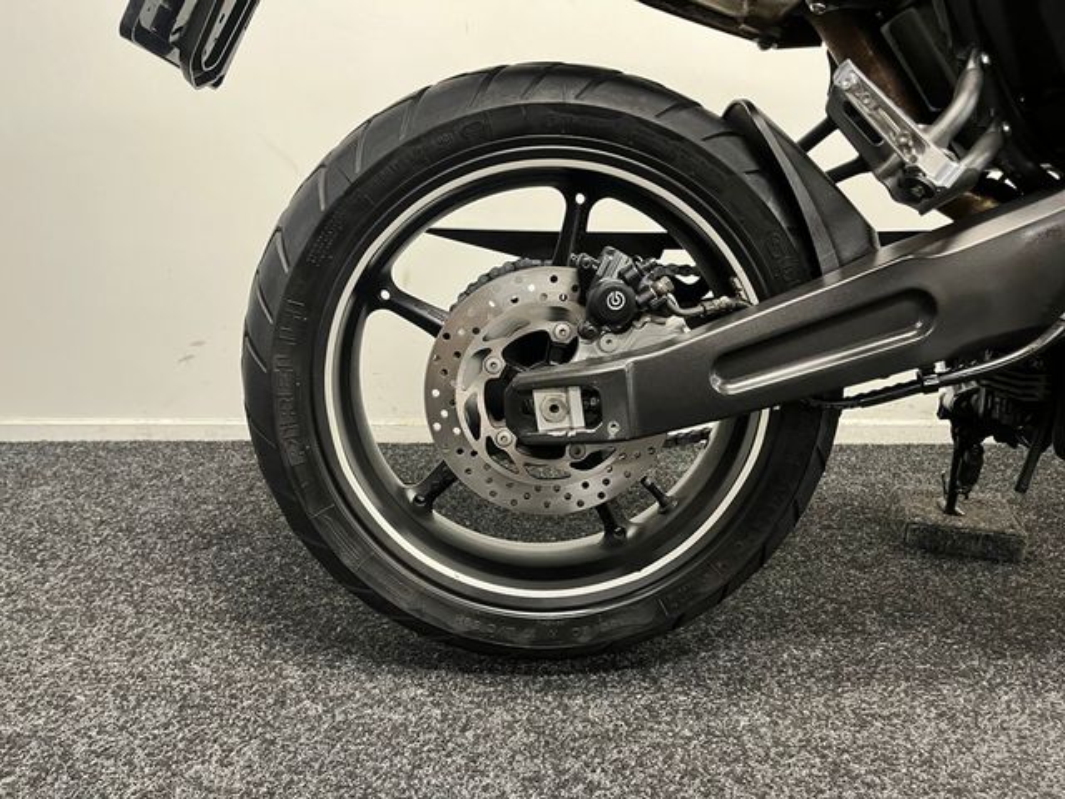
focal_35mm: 26
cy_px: 400
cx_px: 532
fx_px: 800
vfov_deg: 53.1
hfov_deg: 67.3
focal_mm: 5.1
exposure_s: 1/50
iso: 320
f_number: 1.6
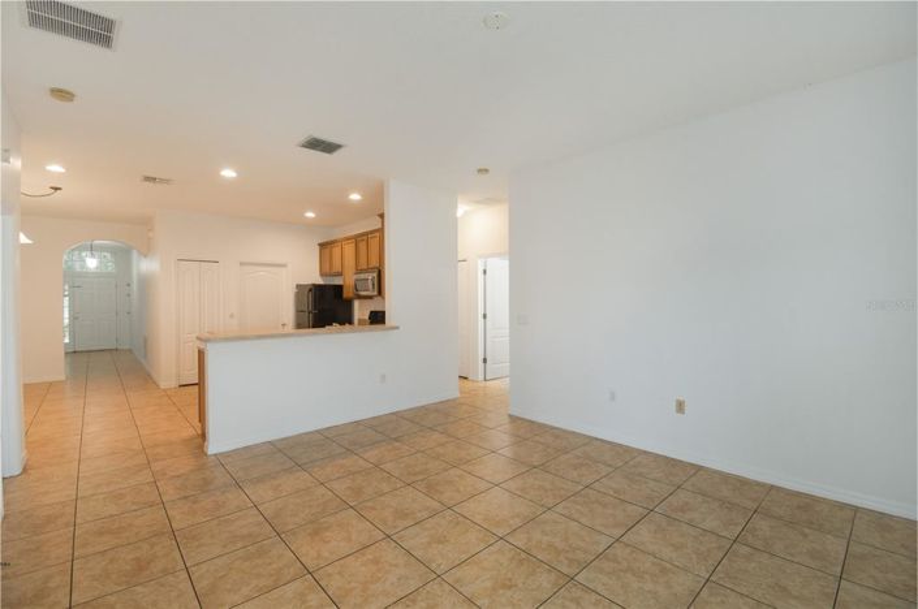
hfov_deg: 100.5
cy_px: 304
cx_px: 459
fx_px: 382
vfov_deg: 77.2
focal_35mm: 15
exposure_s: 1
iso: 100
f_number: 9
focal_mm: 10
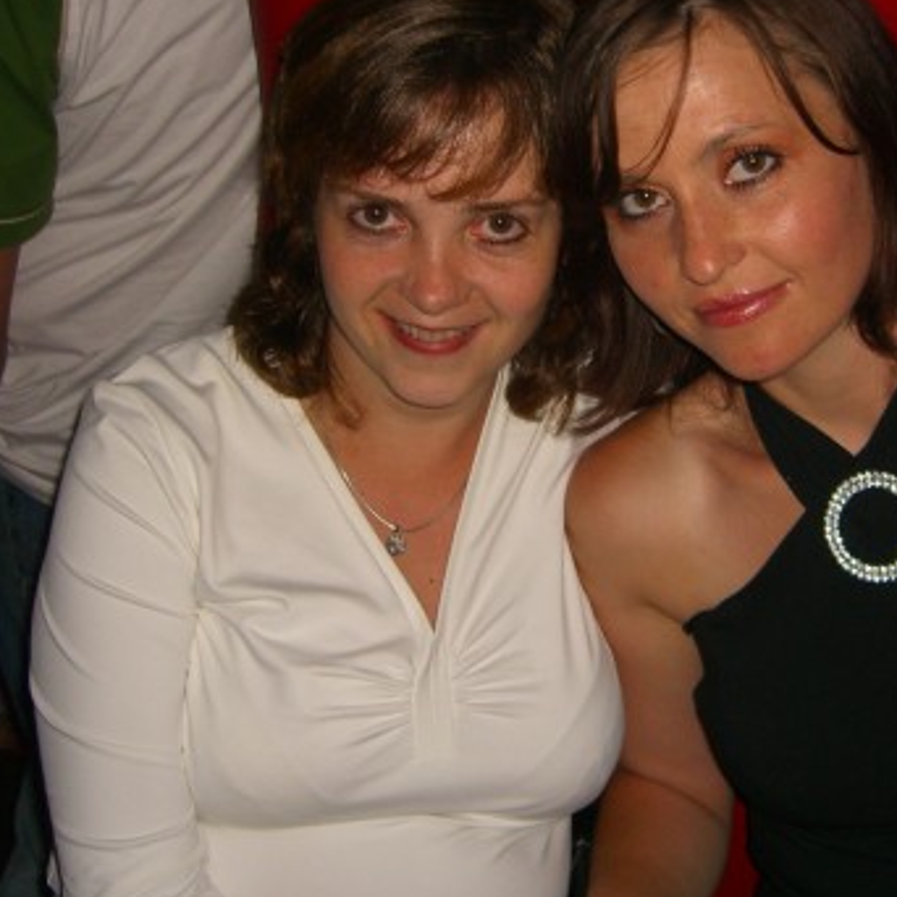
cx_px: 608
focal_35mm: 59
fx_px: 1730
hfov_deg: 28.9
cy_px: 370
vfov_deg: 29.0
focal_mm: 7.9
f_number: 2.8
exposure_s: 1/60
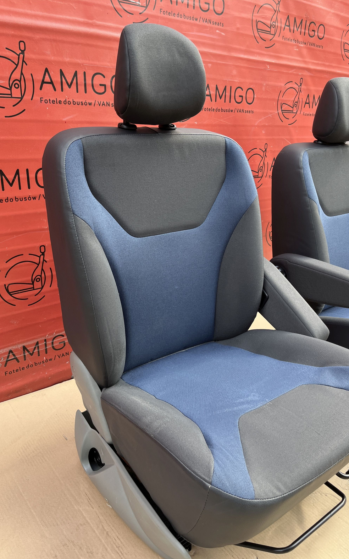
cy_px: 283
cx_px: 193
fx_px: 426
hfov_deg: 44.5
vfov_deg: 66.5
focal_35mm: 28
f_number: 1.6
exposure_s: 1/124
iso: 32
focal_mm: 5.1
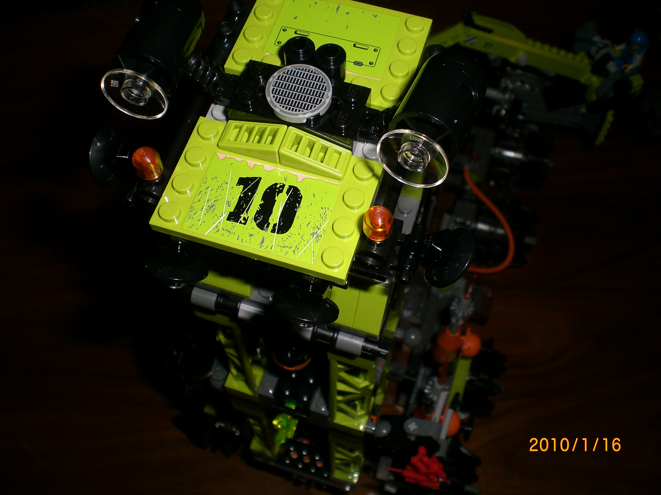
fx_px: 726
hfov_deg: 49.0
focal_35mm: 38
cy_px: 248
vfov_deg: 37.7
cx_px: 330
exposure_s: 1/60
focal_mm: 6.3
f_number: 4.4
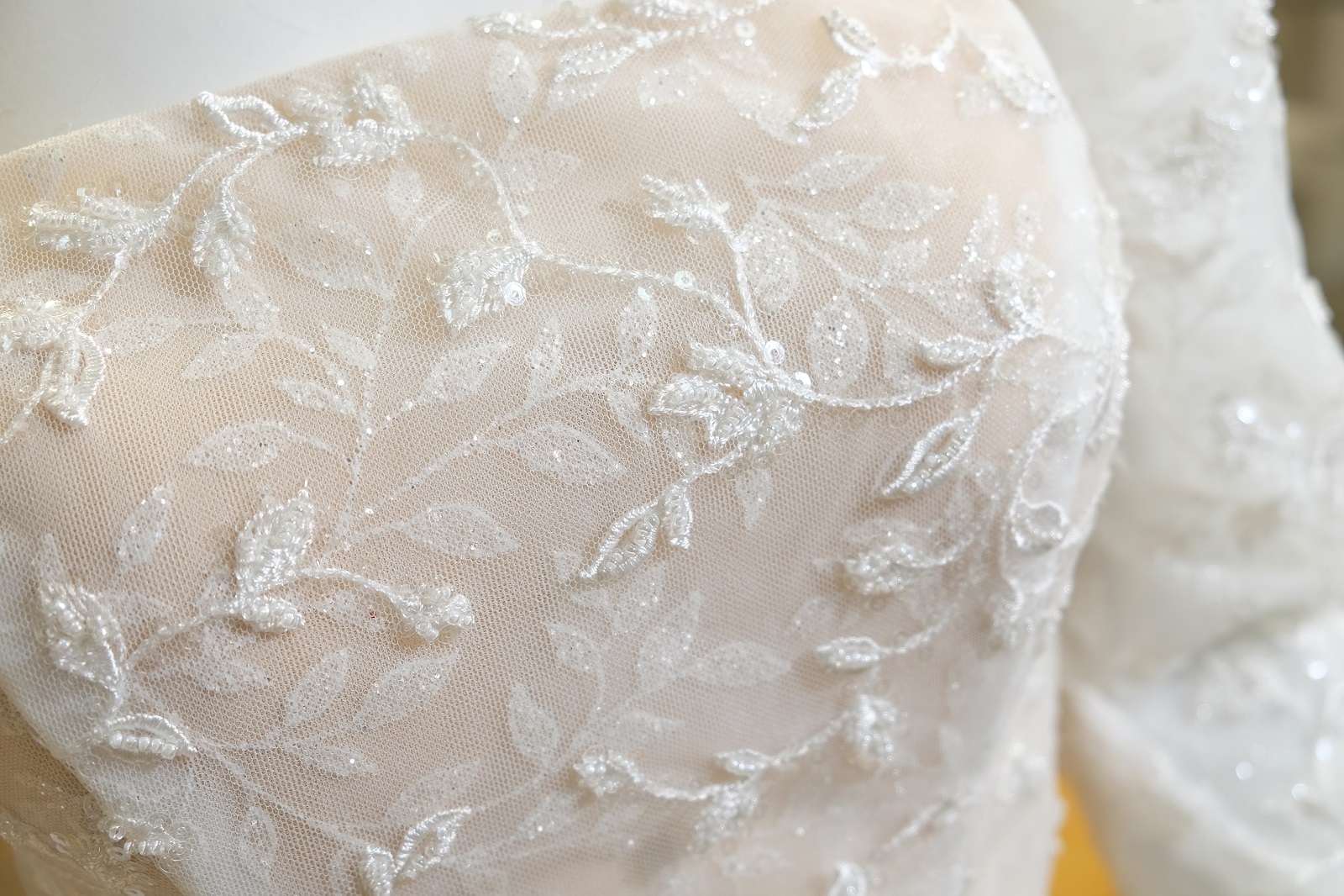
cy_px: 448
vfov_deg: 31.9
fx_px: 1568
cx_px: 672
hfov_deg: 46.4
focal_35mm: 42
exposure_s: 1/150
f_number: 3.6
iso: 200
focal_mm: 27.7
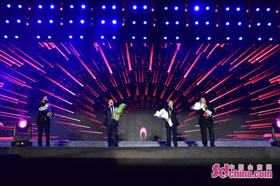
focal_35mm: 38
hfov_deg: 50.7
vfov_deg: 35.0
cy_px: 93
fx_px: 295
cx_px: 140
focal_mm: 38
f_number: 7.1
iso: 1600
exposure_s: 1/100
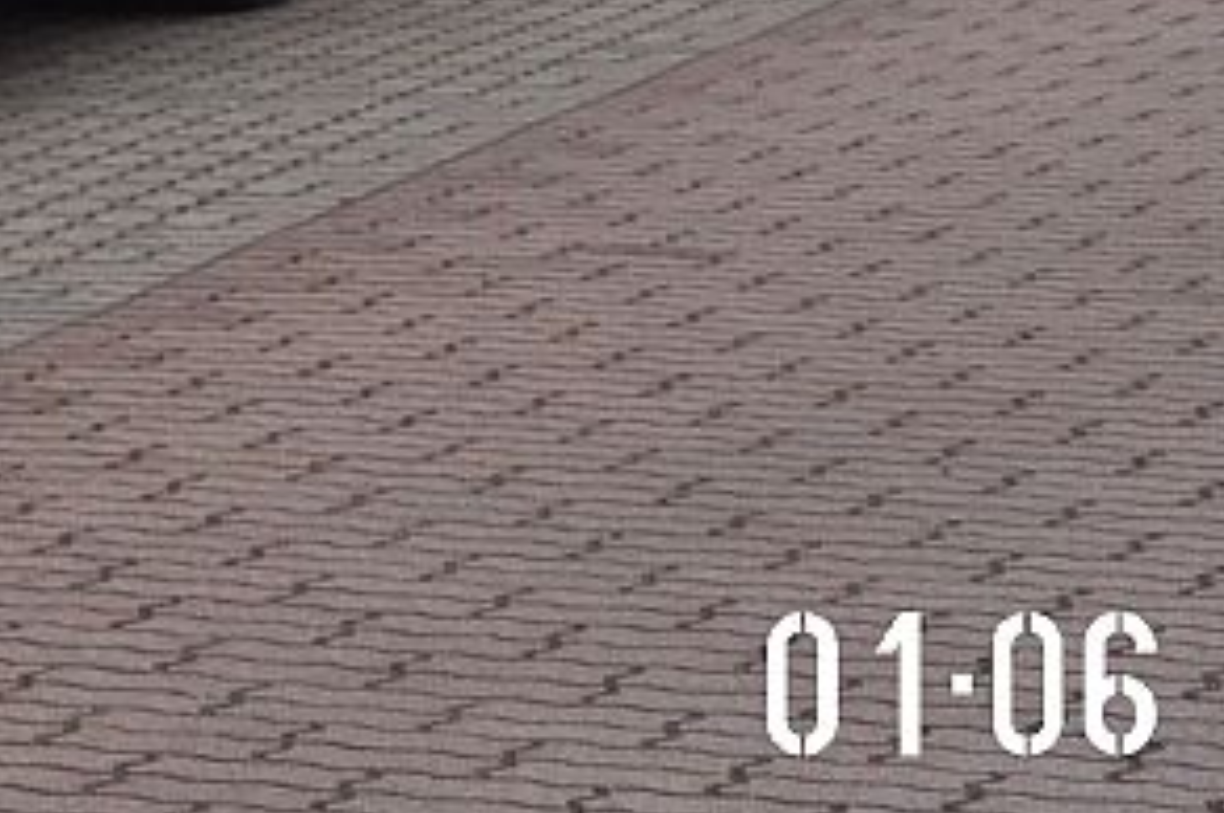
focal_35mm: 233
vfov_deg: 5.7
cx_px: -1666
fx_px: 7913
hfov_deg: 8.2
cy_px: -1069
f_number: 5
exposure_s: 1/1250
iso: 400
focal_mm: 32
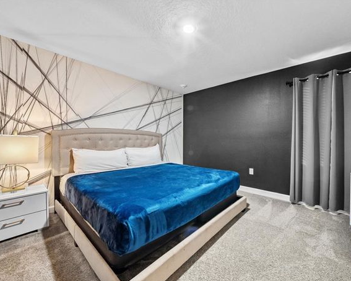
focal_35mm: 14
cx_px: 191
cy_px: 144
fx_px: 145
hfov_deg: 100.4
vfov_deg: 88.0
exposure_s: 1/2.5
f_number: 5.6
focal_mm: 12
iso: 1000
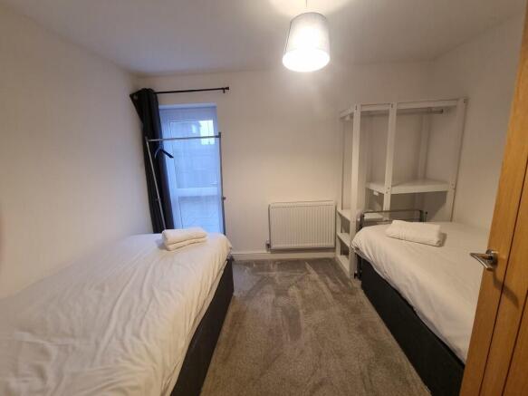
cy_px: 198
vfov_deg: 89.9
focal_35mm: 13
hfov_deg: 106.2
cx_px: 264
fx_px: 198
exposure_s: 1/50
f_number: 2.2
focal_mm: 2.2
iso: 250
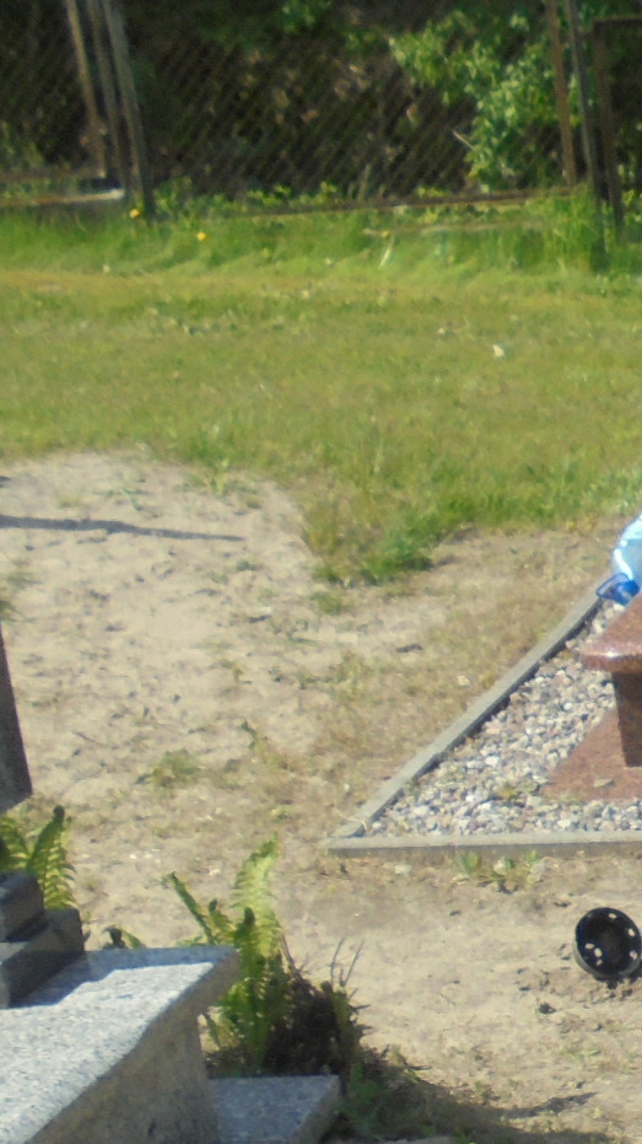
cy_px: 1021
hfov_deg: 12.1
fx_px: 2666
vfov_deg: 23.6
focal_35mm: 88
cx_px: 1306
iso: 100
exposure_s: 1/800
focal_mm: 5.3
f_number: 3.7
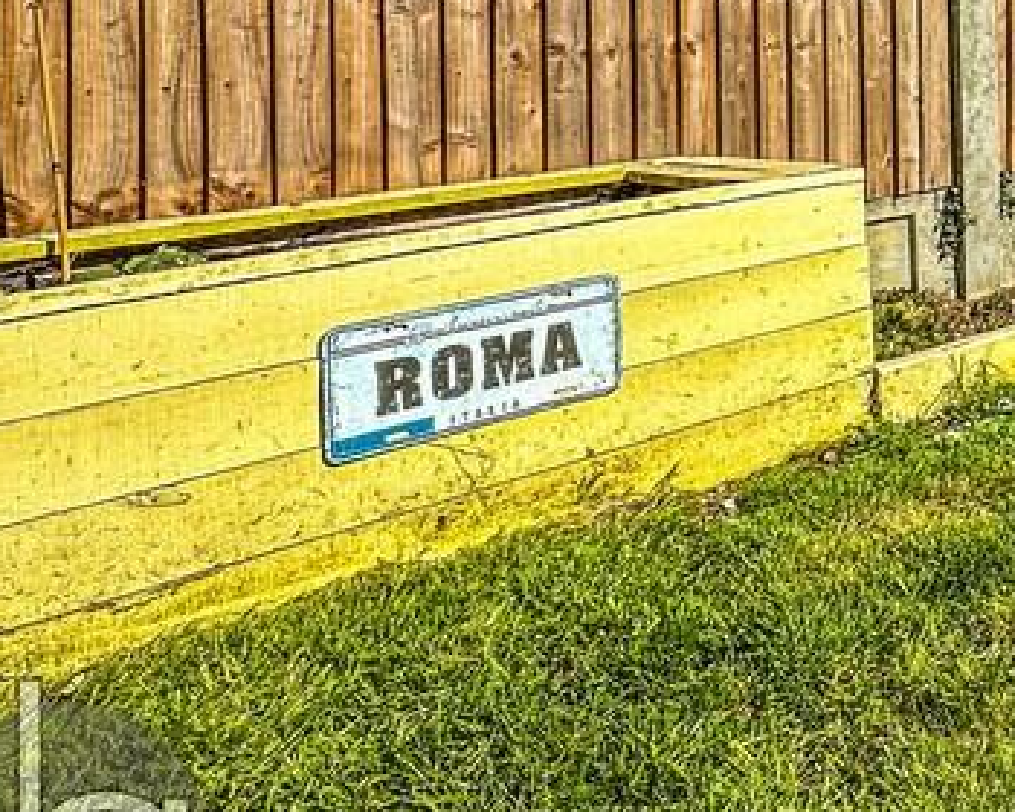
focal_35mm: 40
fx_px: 1202
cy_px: -14
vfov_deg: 33.8
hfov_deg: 33.5
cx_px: 1320
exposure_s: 1/1250
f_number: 2.2
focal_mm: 2.22
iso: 50
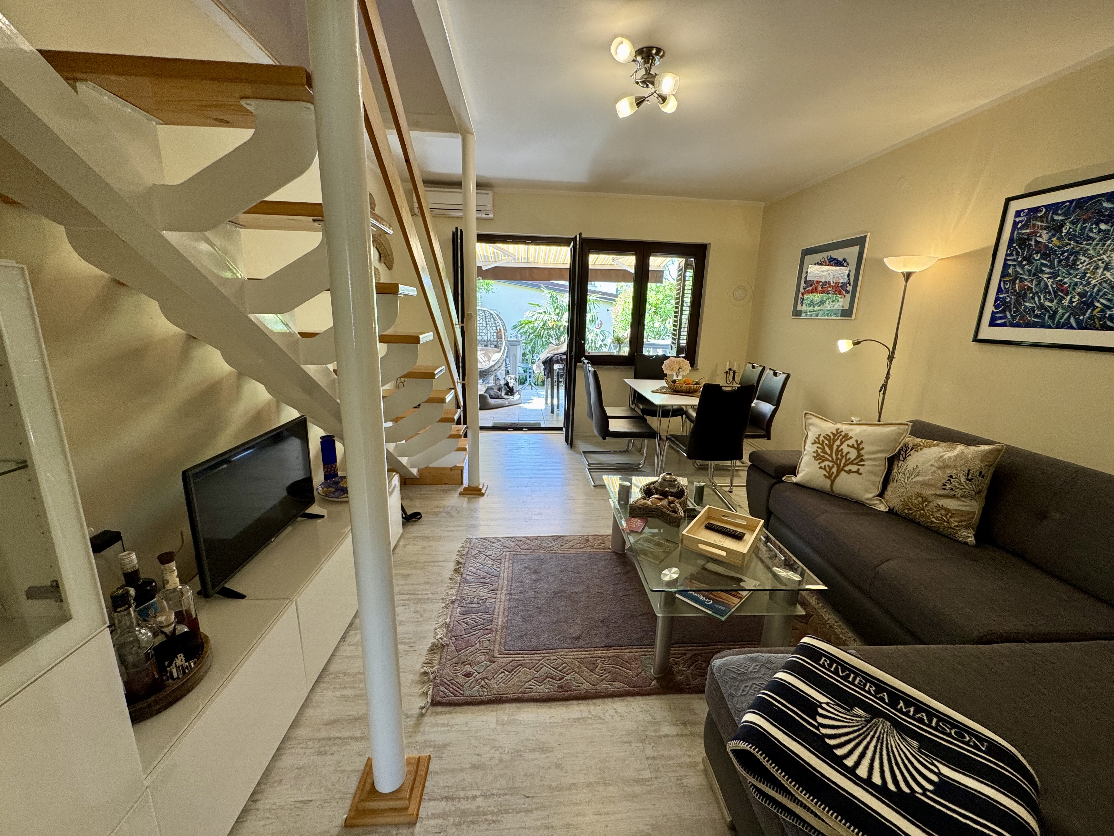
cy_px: 418
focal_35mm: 14
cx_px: 557
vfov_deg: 85.7
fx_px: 451
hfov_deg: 102.1
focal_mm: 2.22
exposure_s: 1/100
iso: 125
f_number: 2.2
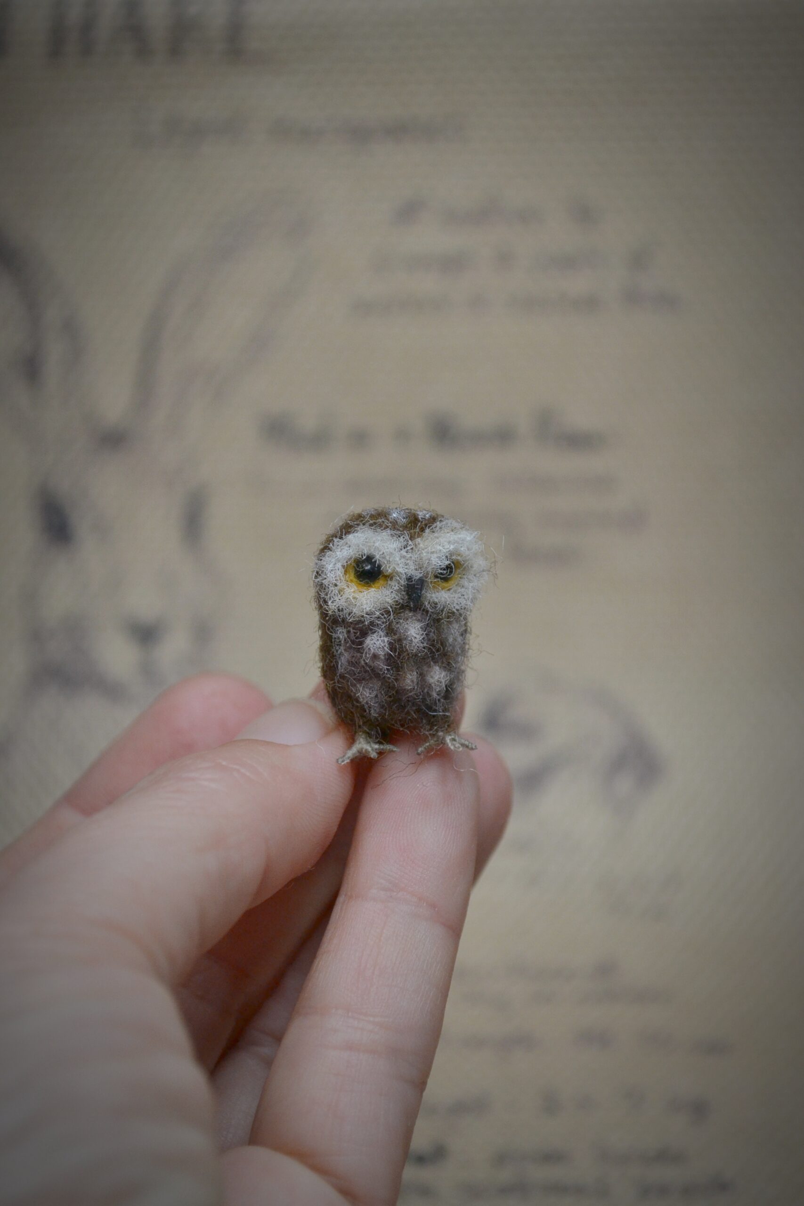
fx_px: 2512
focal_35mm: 75
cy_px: 603
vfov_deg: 27.0
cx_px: 402
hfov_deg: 18.2
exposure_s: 1/320
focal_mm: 50
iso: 800
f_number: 5.6
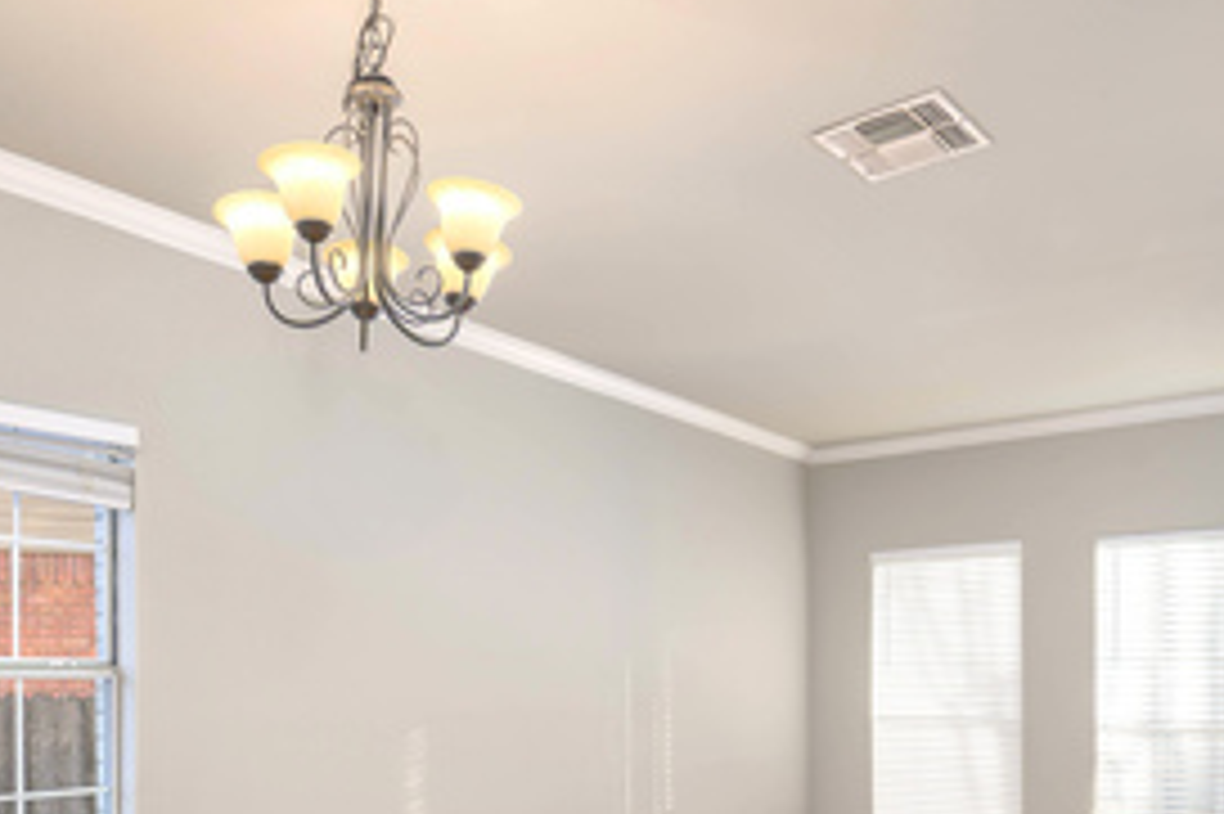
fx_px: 1121
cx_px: 567
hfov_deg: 57.2
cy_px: 708
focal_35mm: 33
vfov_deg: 37.7
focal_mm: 14
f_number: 7.1
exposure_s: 1/200
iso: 400
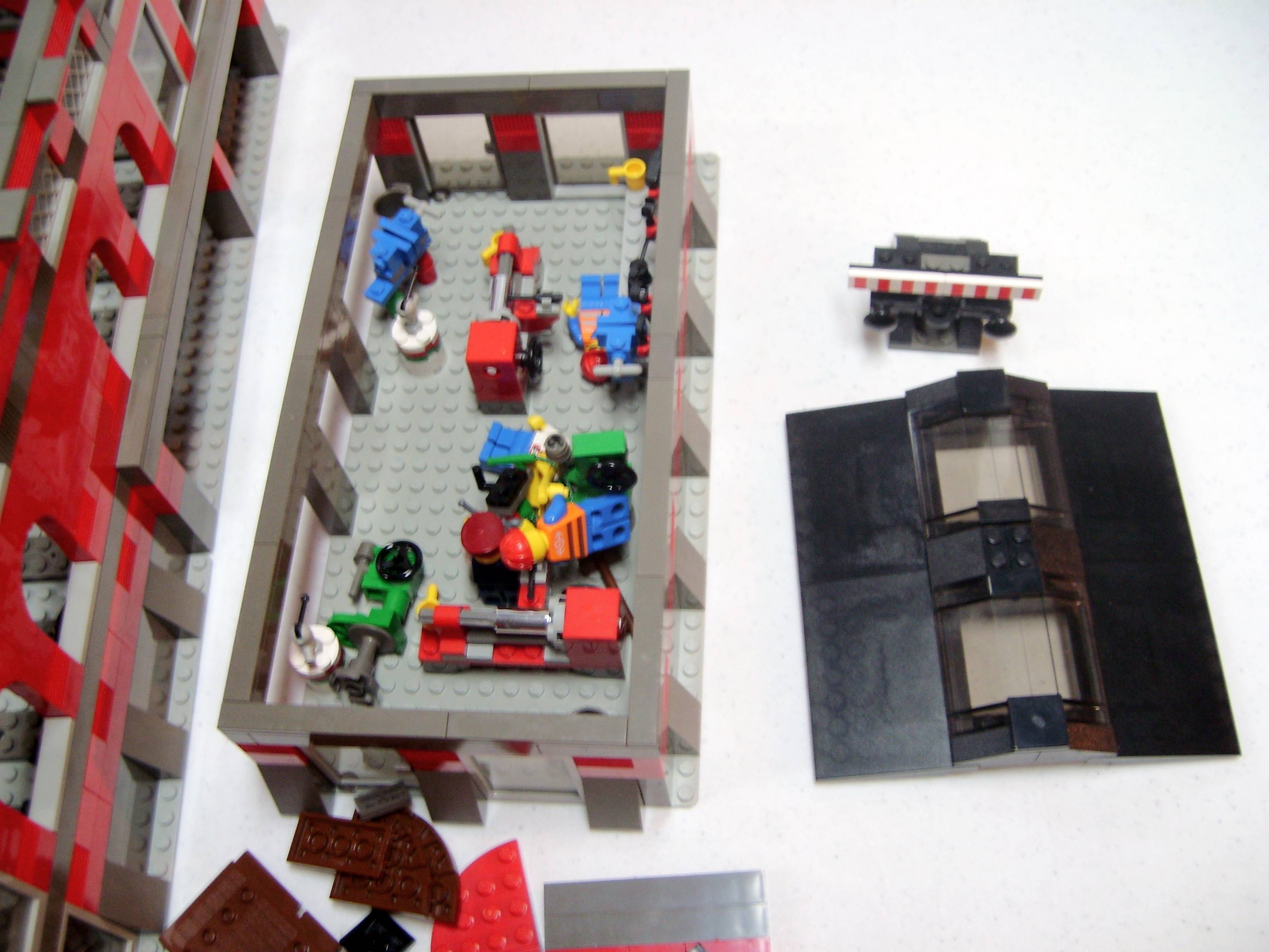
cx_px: 634
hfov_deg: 52.6
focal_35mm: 35
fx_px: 1283
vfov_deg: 40.7
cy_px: 476
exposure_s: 1/10
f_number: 2.8
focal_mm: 5.8
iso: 50
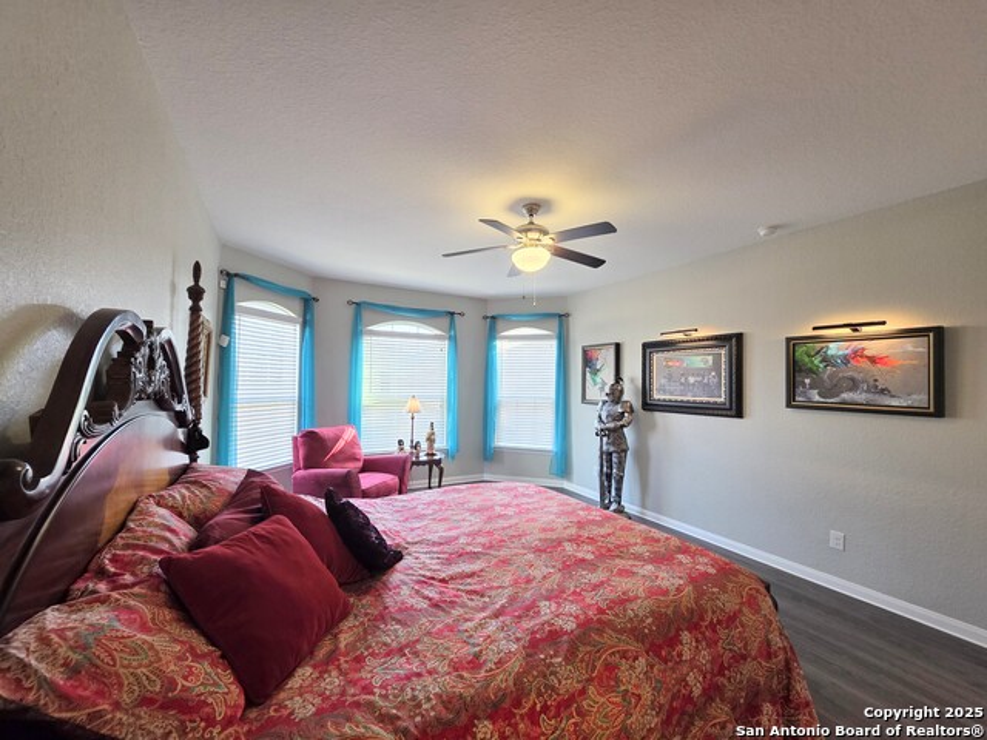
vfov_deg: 89.9
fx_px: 371
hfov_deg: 106.2
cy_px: 370
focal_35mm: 13
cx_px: 494
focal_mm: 2.2
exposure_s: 1/60
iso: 160
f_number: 1.9
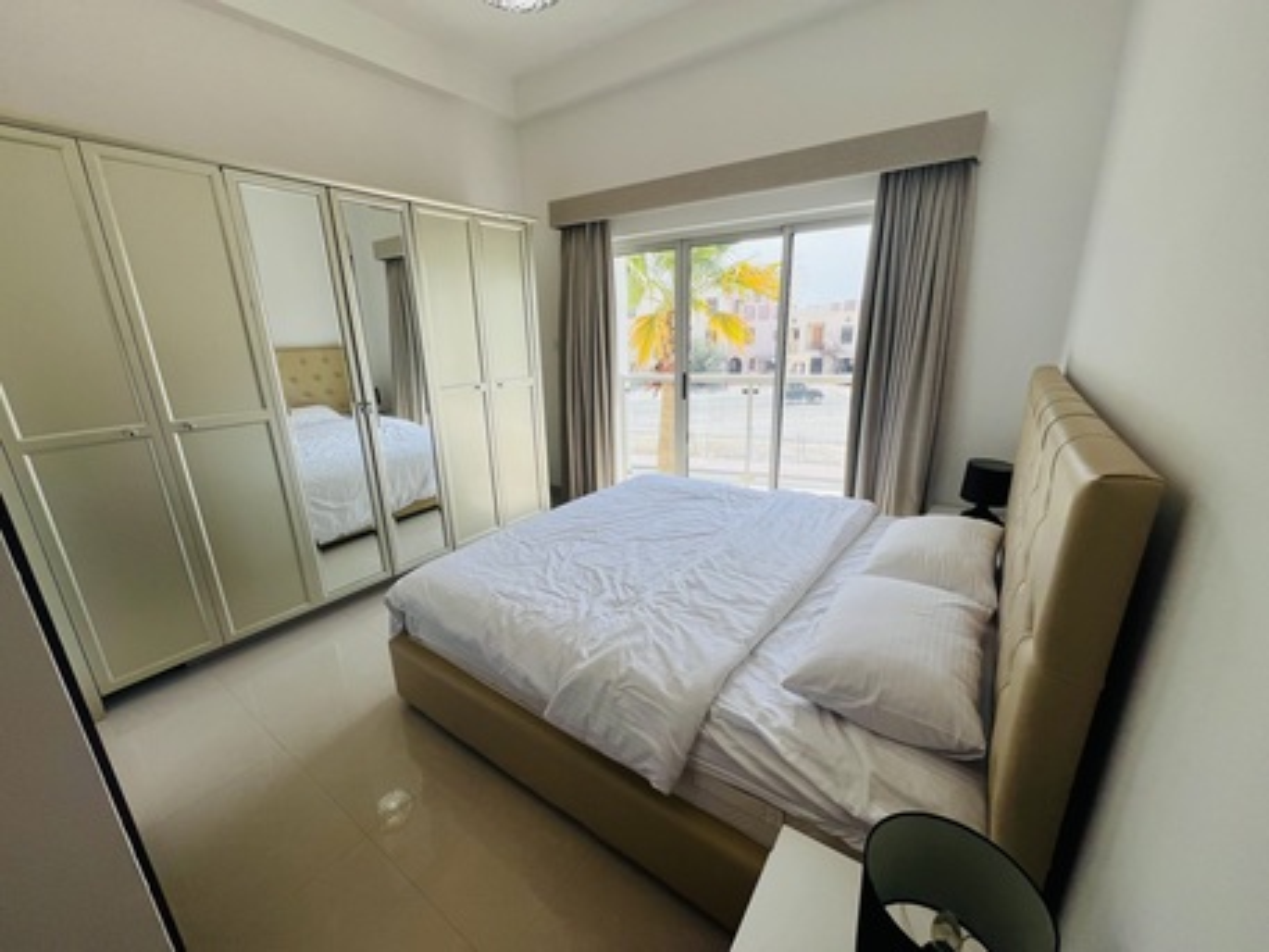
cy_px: 476
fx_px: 477
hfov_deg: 106.2
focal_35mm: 13
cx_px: 634
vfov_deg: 89.9
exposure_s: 1/282
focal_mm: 1.57
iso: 32
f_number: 1.8
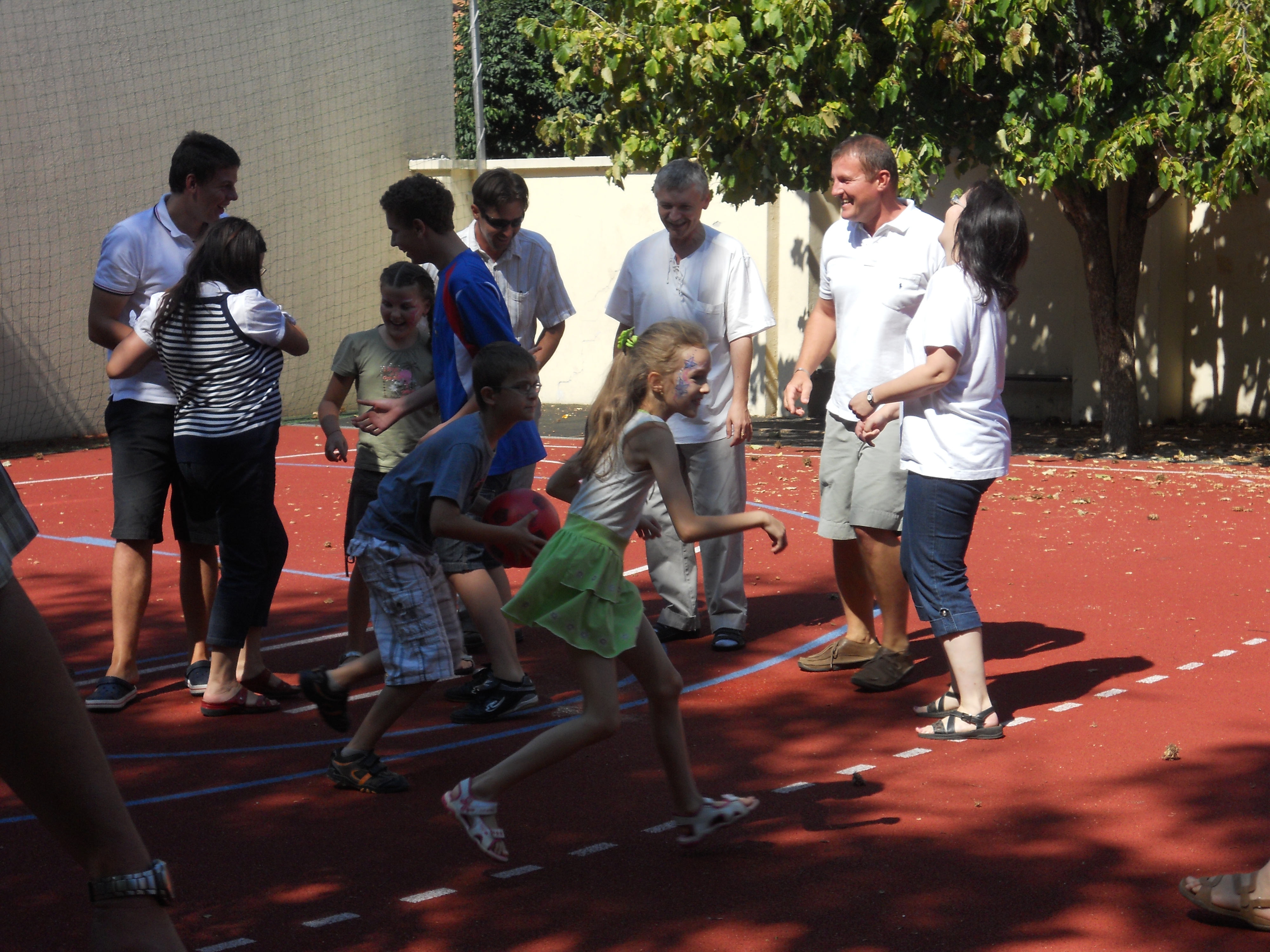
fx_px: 2825
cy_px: 476
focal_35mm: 77
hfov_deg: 25.3
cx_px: 635
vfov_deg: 19.1
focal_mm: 13.9
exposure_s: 1/320
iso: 80
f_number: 5.9
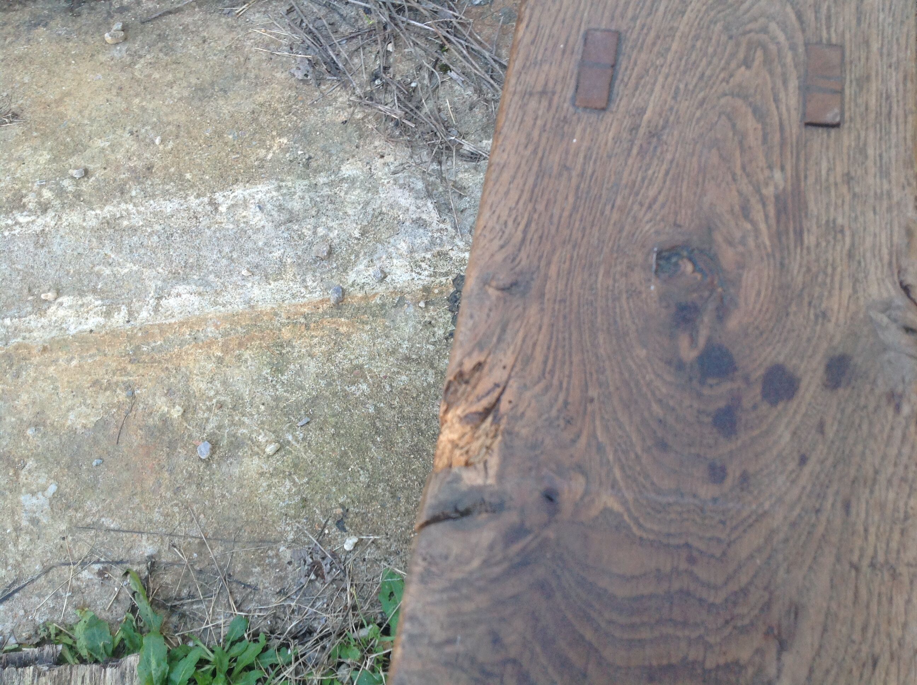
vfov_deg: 40.6
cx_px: 458
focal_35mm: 35
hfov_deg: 52.7
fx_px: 926
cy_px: 342
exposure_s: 1/120
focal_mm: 4.28
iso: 80
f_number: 2.4
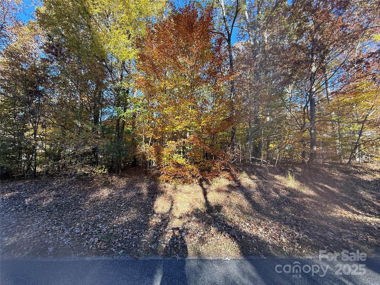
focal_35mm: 14
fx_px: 154
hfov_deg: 102.1
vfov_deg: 85.7
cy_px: 142
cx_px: 190
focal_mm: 2.22
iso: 50
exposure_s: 1/192
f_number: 2.2
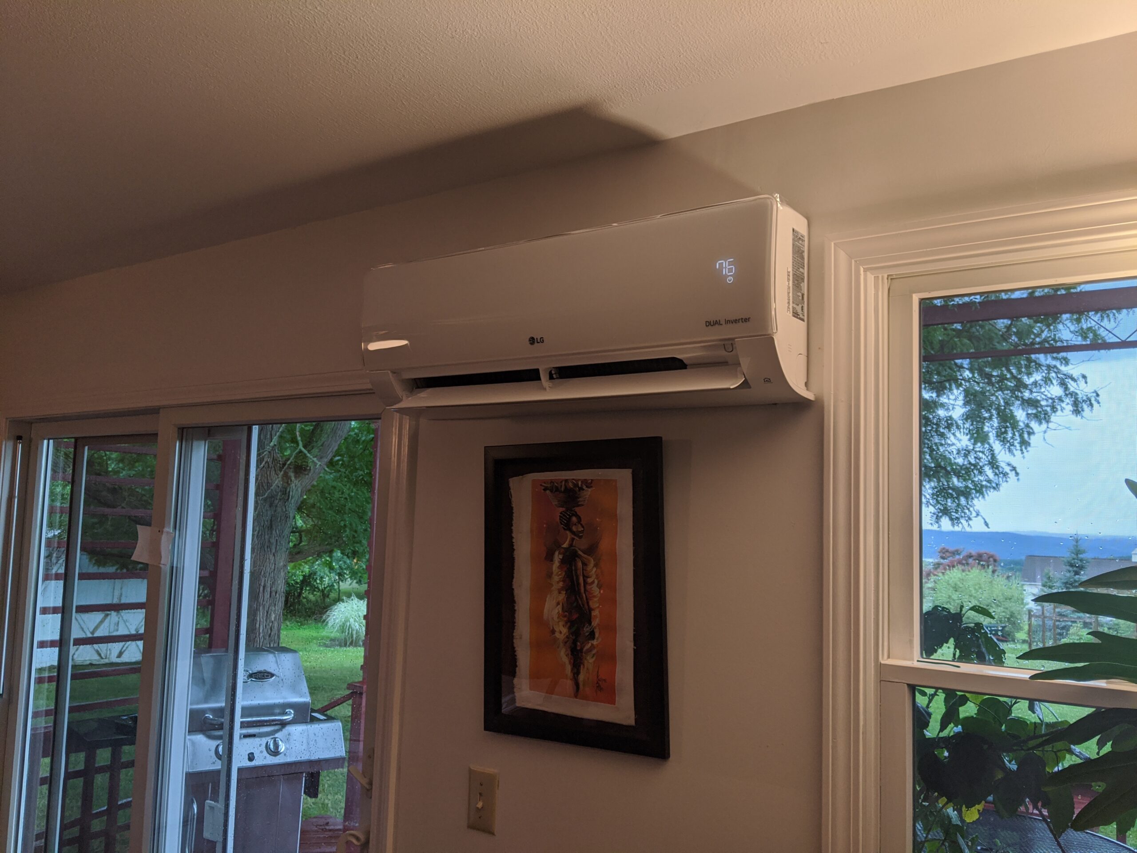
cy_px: 426
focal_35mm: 27
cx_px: 568
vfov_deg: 51.4
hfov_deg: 65.3
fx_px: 887
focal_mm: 4.44
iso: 71
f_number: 1.8
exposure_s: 1/120
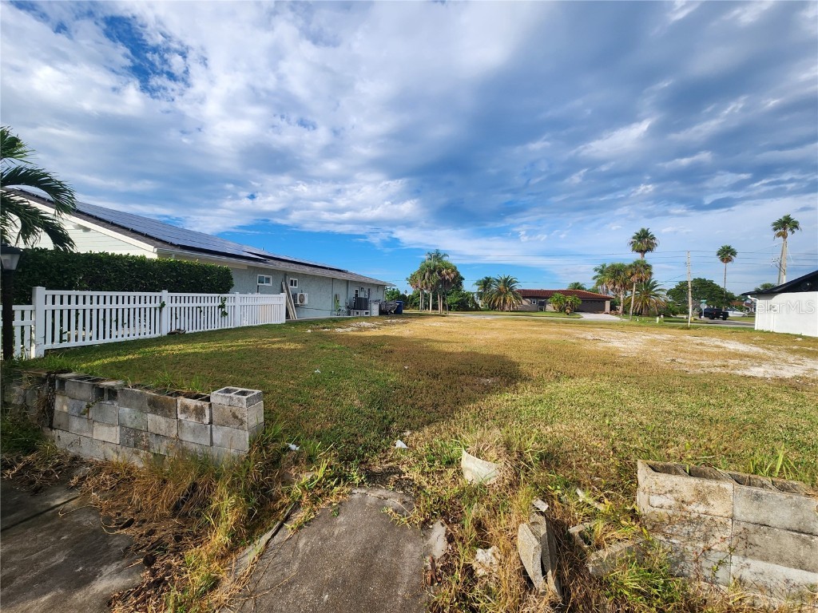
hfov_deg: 106.2
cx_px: 409
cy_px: 306
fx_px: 307
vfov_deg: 89.9
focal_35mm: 13
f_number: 2.2
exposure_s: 1/1794
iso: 50
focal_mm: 2.2
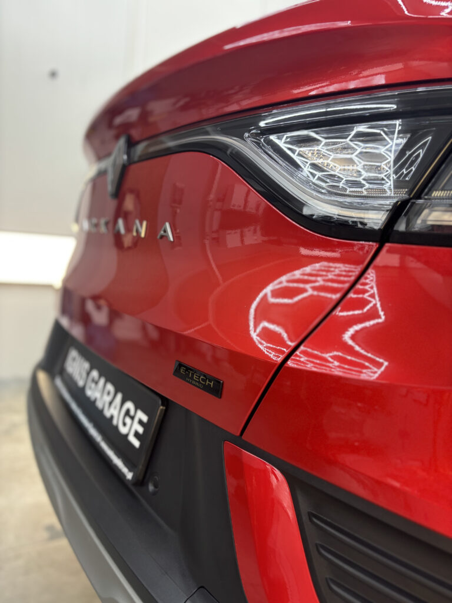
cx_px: 226
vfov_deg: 67.3
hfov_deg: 53.1
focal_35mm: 26
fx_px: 453
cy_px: 302
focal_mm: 5.96
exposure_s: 1/100
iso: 125
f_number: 1.6
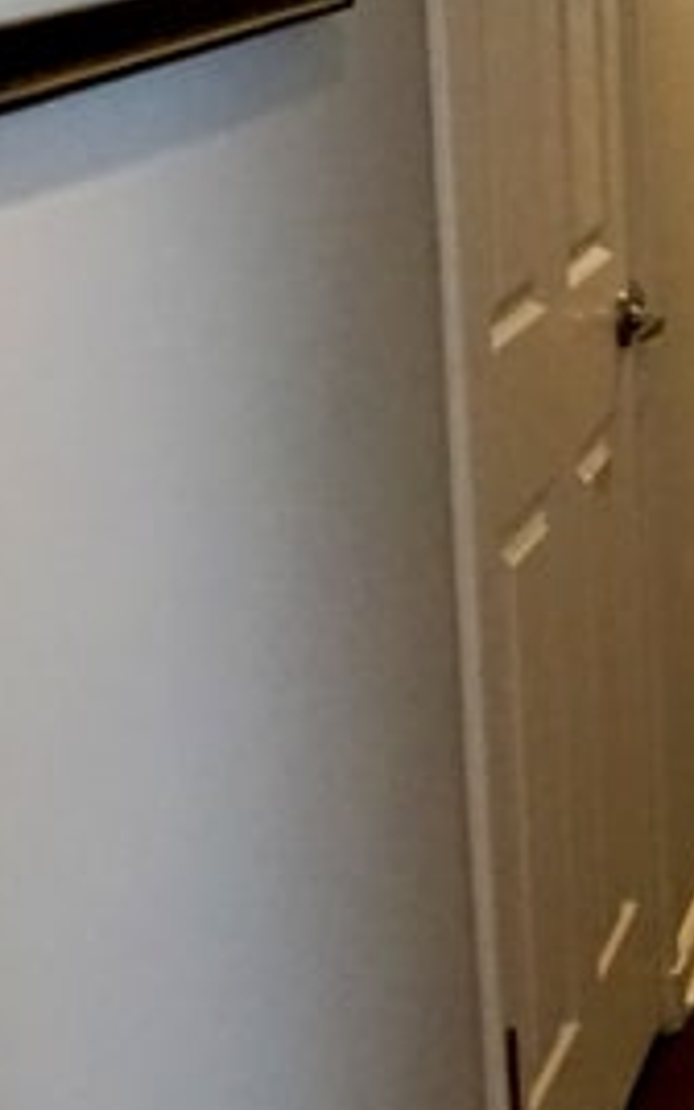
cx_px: 1198
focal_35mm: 91
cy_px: 363
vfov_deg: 22.7
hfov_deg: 13.1
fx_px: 2755
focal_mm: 16
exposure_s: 1/125
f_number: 3.5
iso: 3200
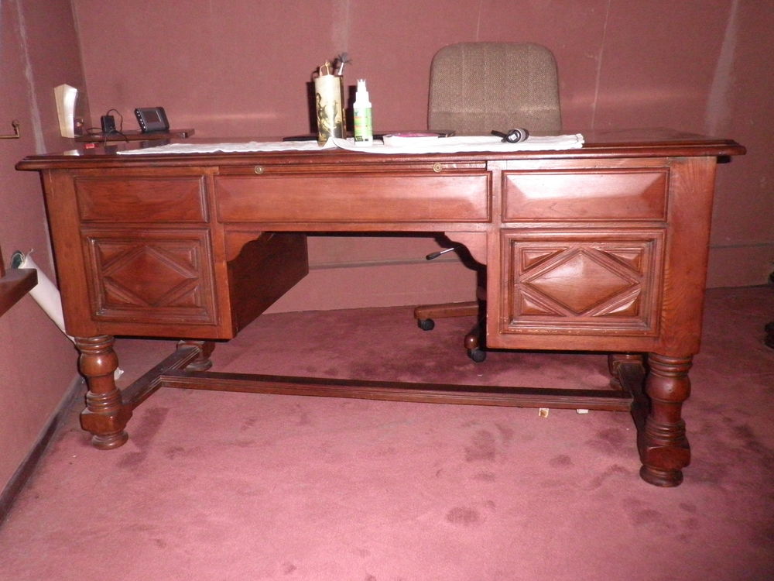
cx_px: 387
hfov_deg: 56.8
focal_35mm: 32
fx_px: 716
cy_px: 290
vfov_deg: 44.2
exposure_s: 1/50
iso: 500
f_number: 3.7
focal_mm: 5.9
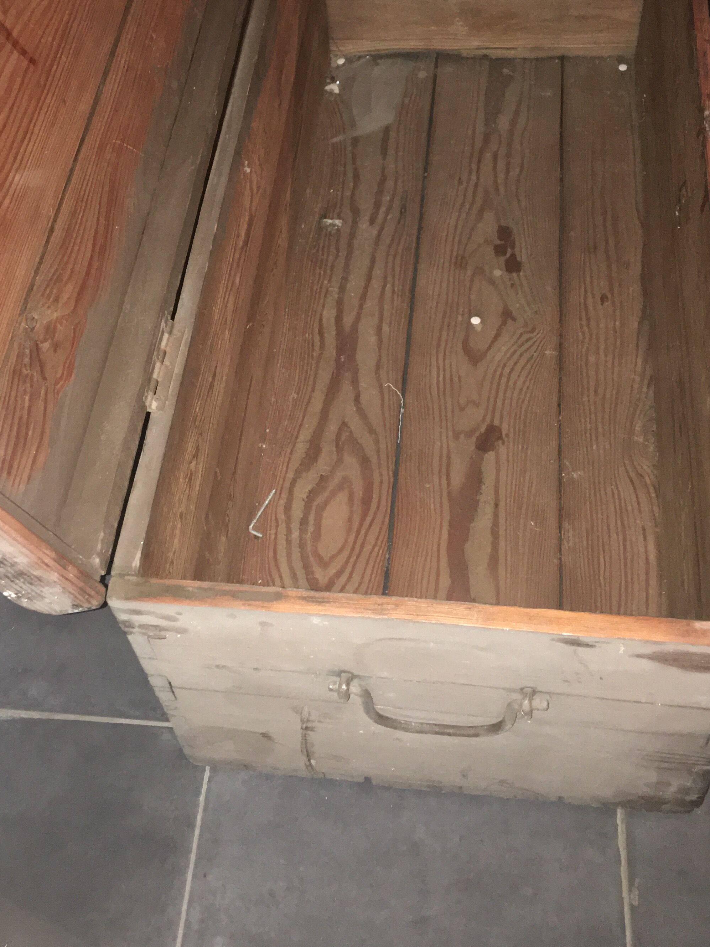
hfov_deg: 32.8
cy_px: 330
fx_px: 1203
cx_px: 287
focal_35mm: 44
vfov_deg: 42.5
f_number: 2.2
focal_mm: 4.15
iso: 200
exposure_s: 1/17
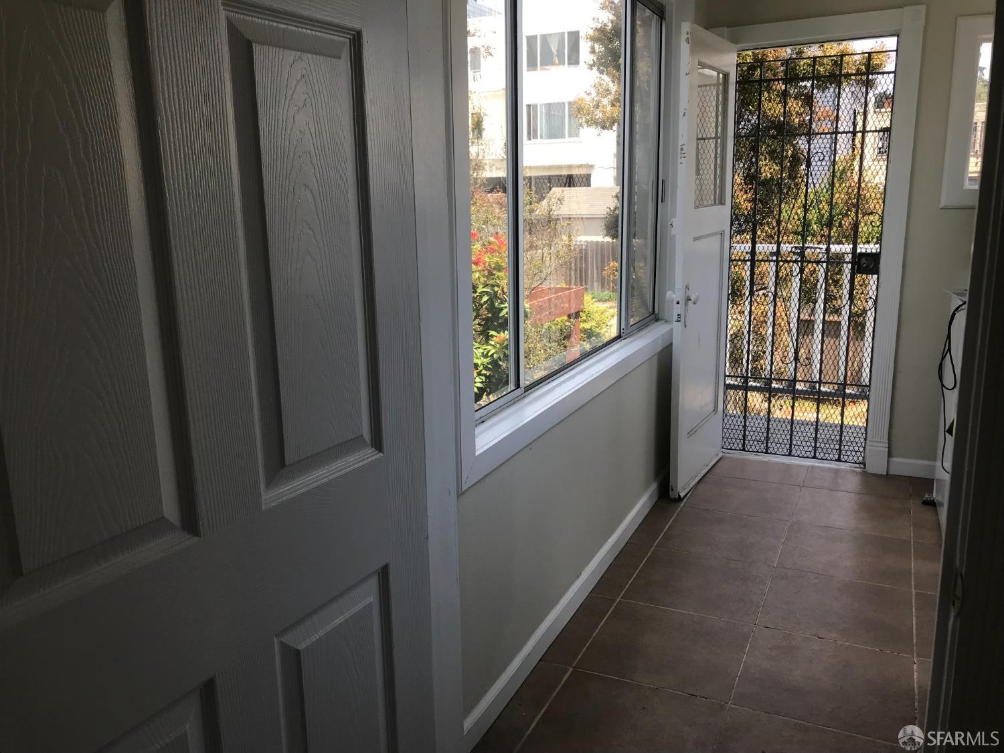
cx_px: 502
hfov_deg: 63.4
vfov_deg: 49.7
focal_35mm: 28
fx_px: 812
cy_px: 376
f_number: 1.8
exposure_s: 1/465
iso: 20
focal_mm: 3.99
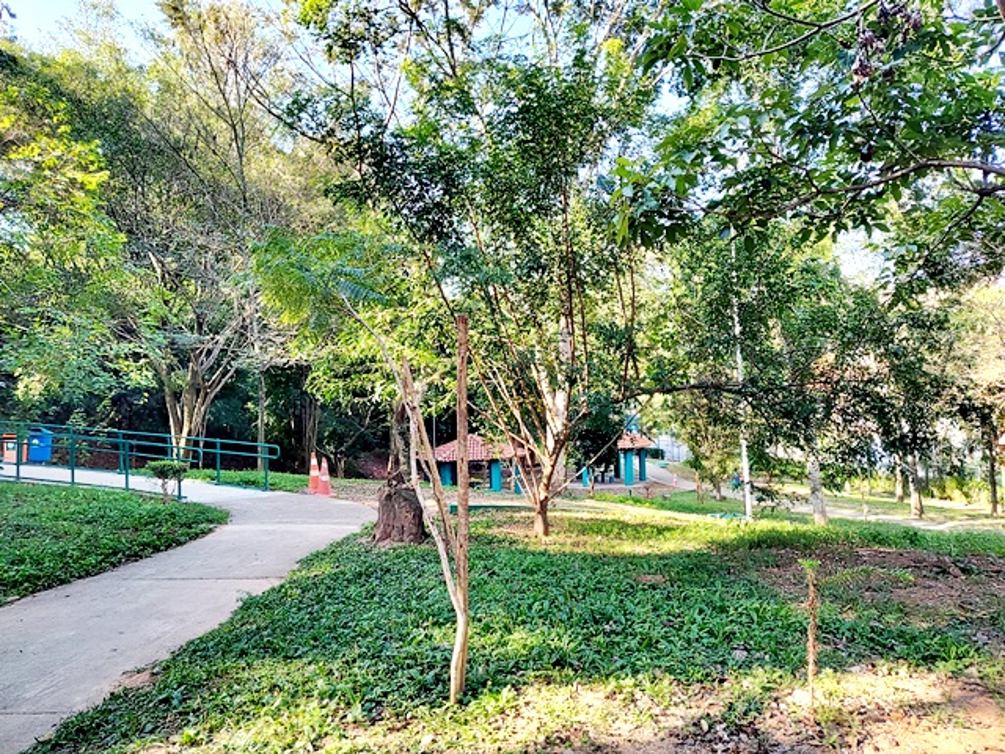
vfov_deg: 58.9
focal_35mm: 23
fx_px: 668
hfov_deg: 73.9
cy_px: 377
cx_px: 502
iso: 100
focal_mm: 5.56
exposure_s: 1/193
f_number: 1.8
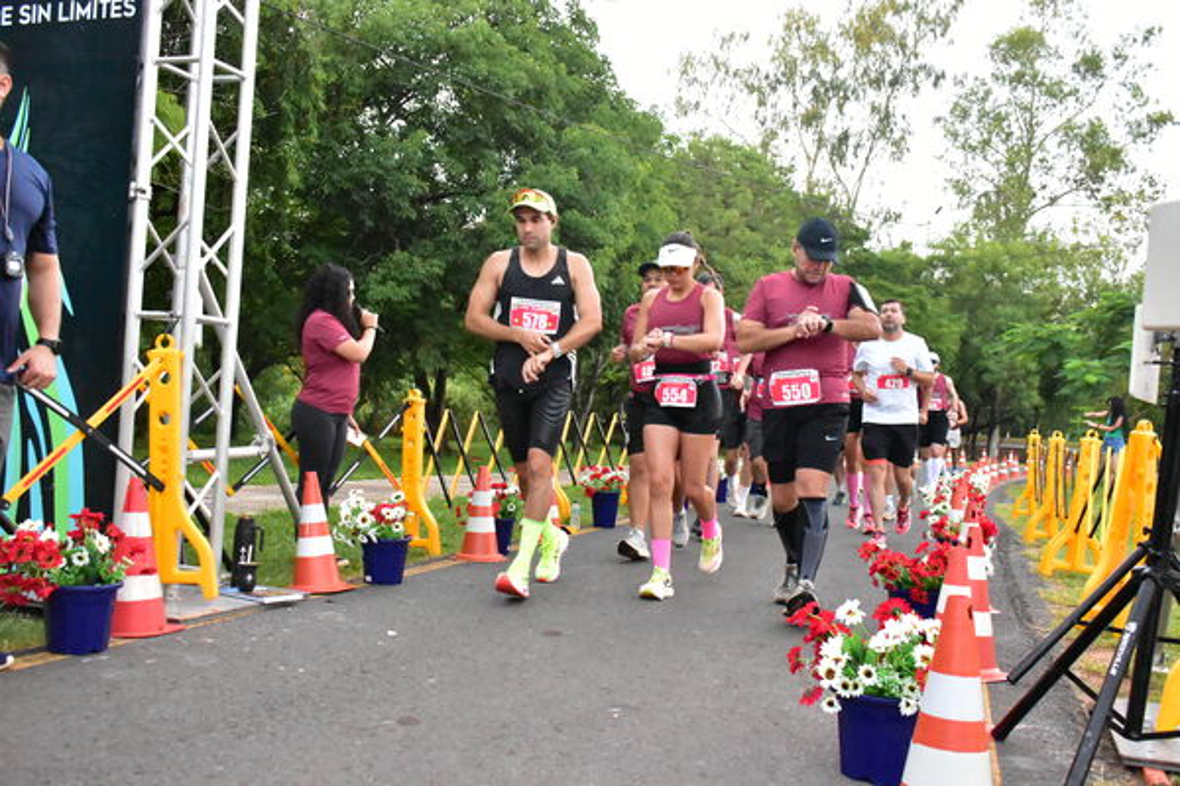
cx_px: 590
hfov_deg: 53.1
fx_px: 1180
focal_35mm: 36
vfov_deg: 36.9
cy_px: 393
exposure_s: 1/250
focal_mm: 24
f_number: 5.6
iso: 8000
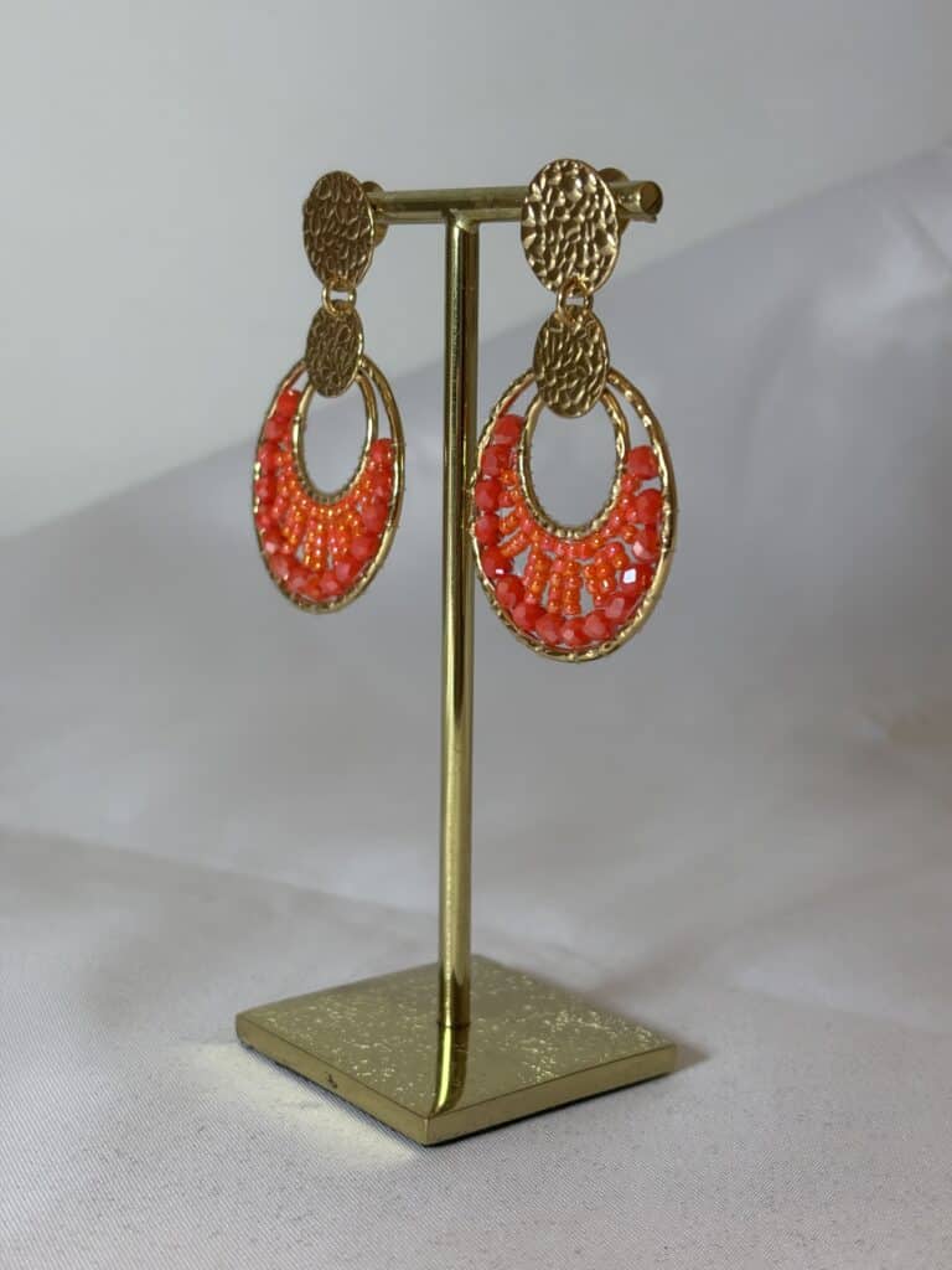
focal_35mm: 52
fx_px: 1907
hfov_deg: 28.0
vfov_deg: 36.8
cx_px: 476
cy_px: 635
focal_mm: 5.96
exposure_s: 1/118
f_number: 1.6
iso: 25
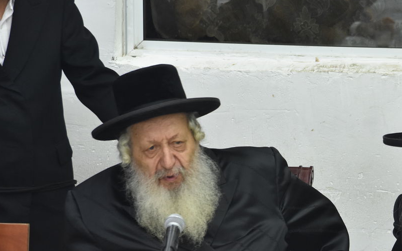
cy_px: 206
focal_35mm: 266
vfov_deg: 4.9
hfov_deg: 7.9
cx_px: 320
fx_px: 2914
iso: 1250
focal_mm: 100
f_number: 5.6
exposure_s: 1/60
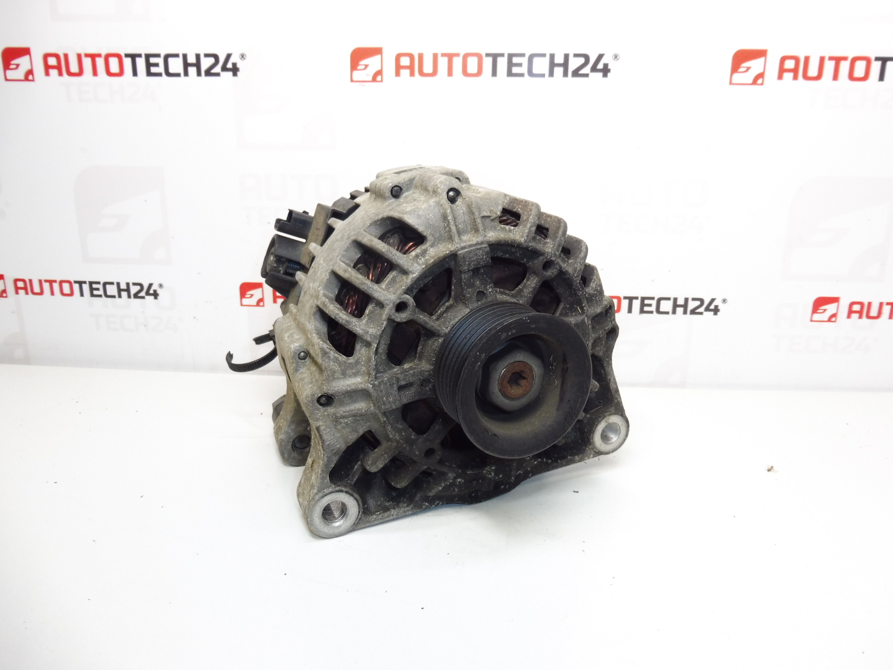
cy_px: 335
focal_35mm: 24
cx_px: 446
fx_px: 619
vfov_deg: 56.8
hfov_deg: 71.6
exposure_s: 1/60
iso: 200
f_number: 3.5
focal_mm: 4.3
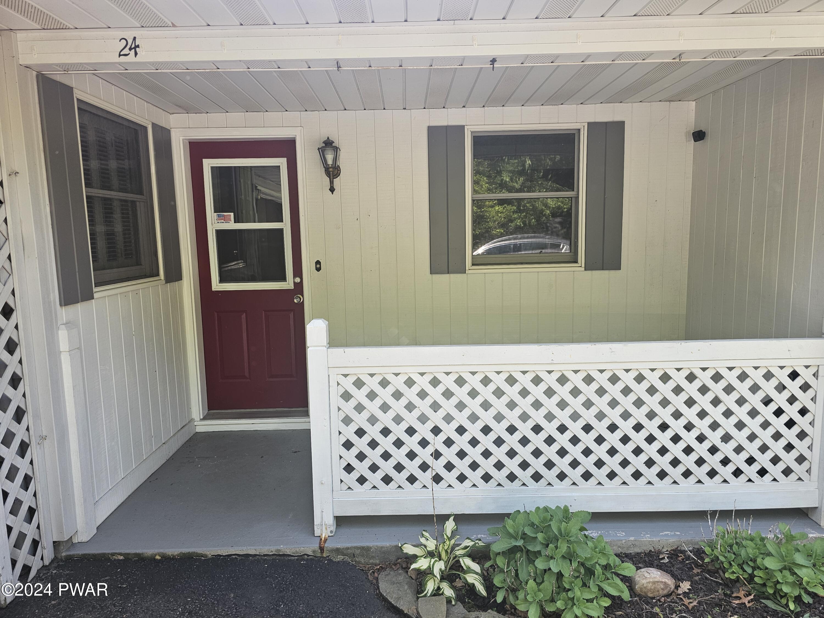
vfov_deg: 58.9
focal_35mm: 23
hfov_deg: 73.9
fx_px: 547
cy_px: 309
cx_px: 412
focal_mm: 6.3
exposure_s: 1/180
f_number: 1.7
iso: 40
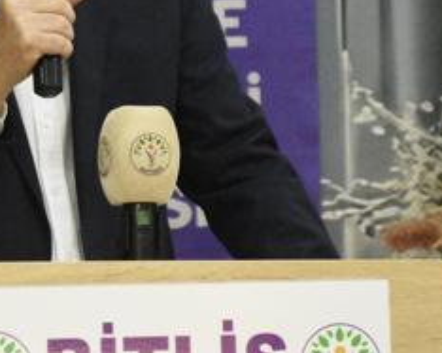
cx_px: 82
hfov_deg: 5.0
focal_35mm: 387
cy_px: 47
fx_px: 5063
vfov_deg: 4.0
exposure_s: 1/160
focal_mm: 105
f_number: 5.6
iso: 10000
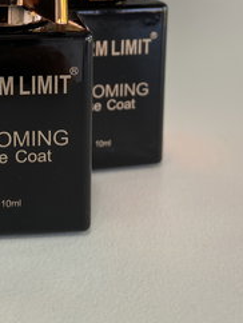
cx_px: 43
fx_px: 514
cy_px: 17
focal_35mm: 55
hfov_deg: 26.0
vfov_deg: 32.7
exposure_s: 1/122
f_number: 1.8
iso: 50
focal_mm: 4.25
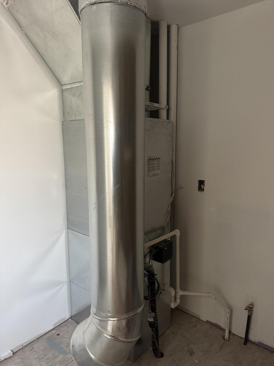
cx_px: 137
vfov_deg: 71.6
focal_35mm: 24
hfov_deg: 56.8
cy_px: 183
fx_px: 253
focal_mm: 6.76
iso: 800
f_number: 1.78
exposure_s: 1/60
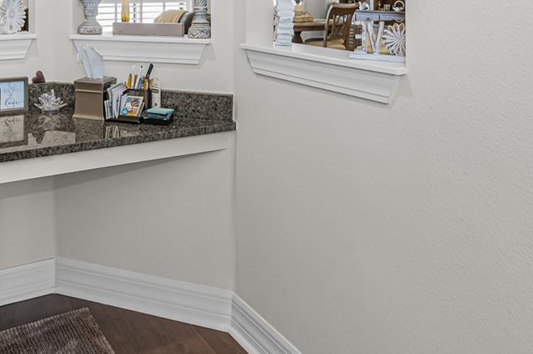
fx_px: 503
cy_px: -1
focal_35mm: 34
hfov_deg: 53.7
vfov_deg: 35.1
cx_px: 144
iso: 250
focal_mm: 14
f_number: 6.3
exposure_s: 1/6
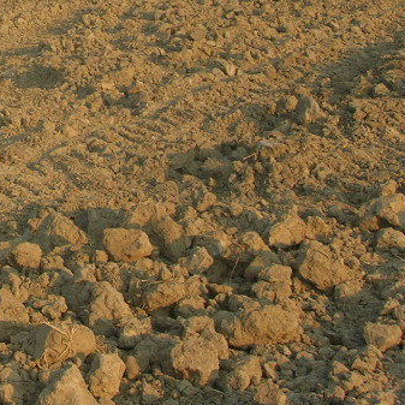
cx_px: -148
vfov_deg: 16.5
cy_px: -46
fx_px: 1350
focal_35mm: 102
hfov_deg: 16.0
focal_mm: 7.8
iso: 64
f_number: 4.8
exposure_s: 1/237
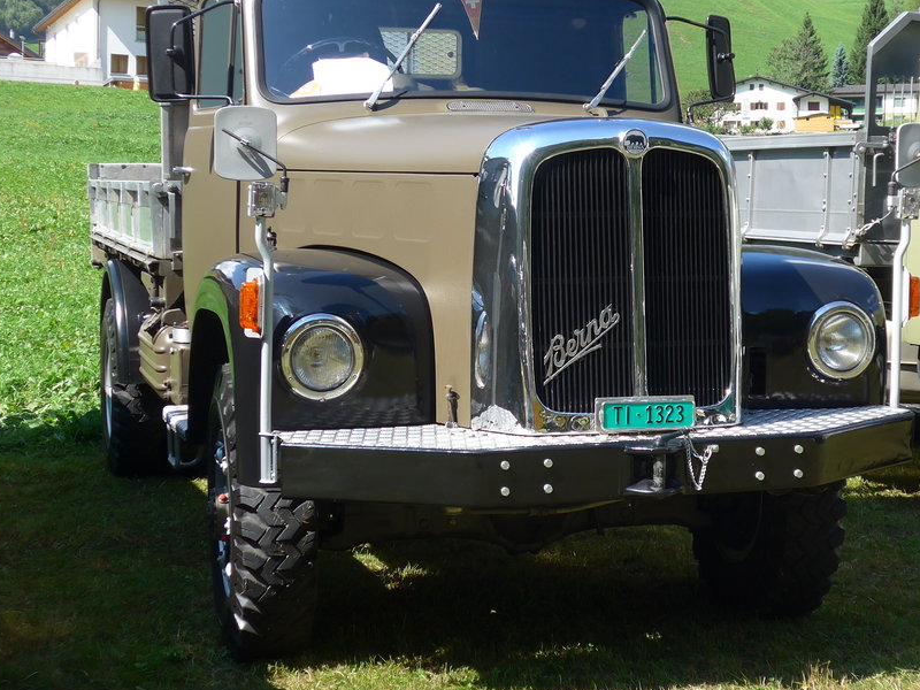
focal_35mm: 66
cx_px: 544
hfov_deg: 29.3
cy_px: 294
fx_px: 1754
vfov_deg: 22.2
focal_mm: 9
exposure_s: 1/640
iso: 80
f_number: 2.8
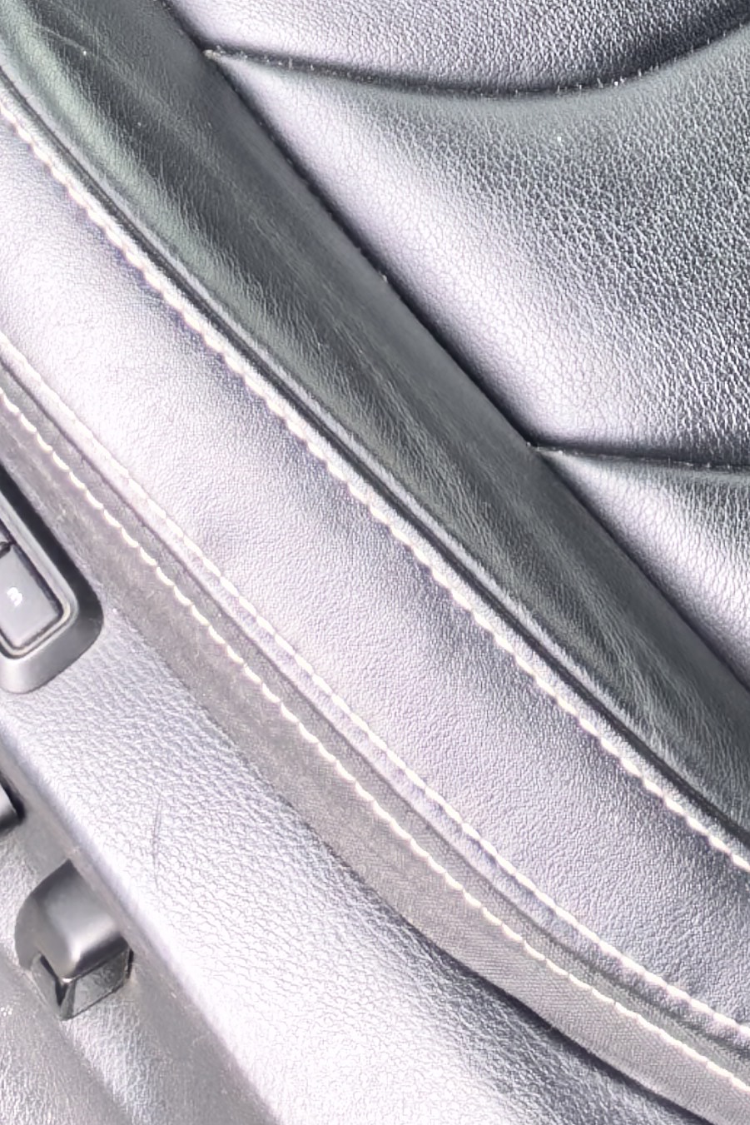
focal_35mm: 133
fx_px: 4155
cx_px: 786
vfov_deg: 13.0
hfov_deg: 10.2
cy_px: -1239
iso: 50
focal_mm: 5.75
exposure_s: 1/213
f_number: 1.4
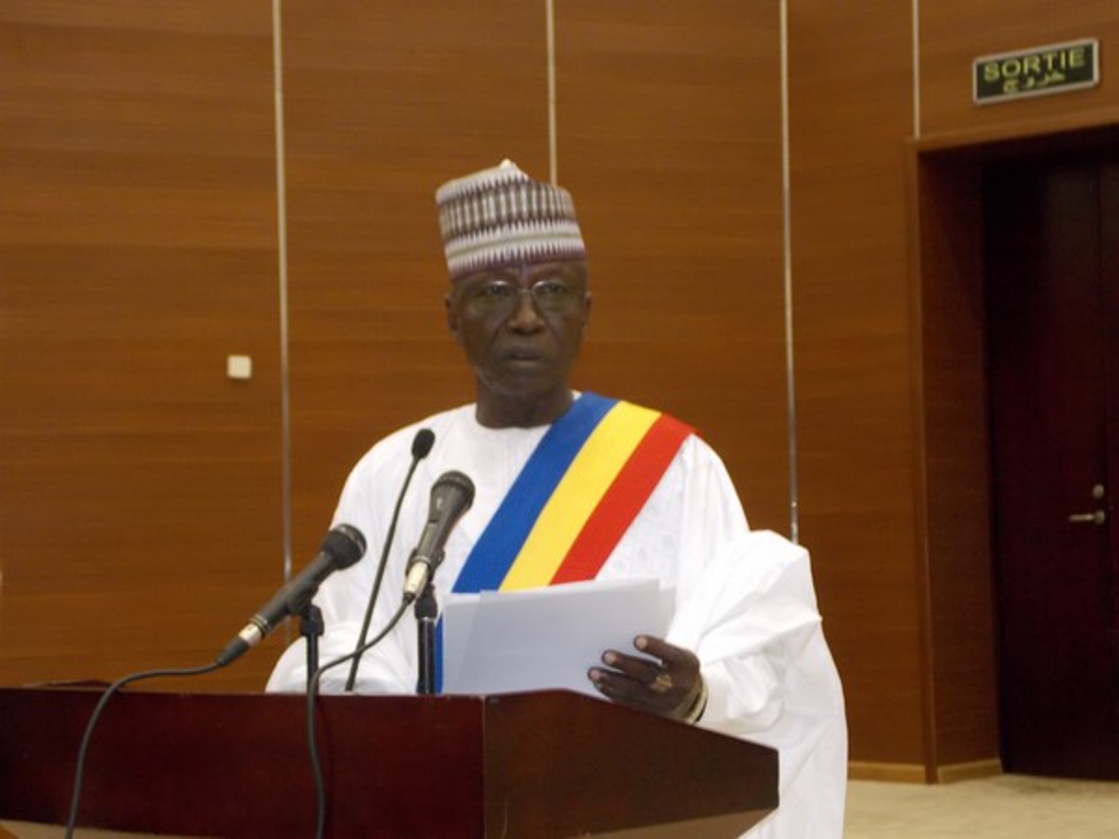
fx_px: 2521
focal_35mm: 78
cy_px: 420
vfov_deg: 18.9
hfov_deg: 25.0
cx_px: 560
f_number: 4.3
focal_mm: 13.9
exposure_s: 1/30
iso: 320
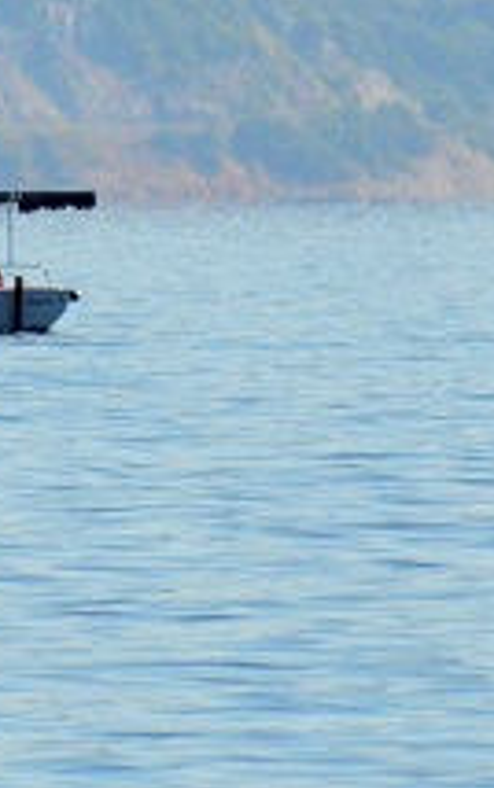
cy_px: -81
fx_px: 36807
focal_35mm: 1711
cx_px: 48
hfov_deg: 0.8
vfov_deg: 1.2
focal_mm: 240
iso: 1600
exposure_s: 1/8000
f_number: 5.6
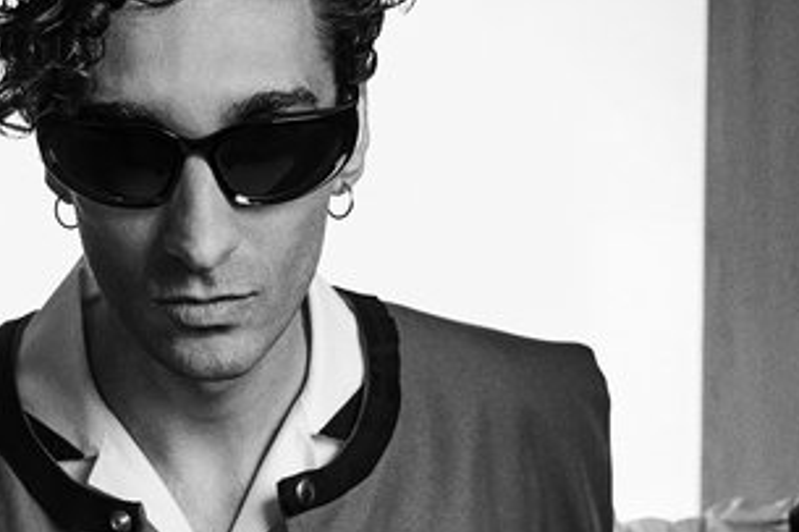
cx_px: 204
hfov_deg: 23.7
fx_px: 1885
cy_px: 418
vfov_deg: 16.0
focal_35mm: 85
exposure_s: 1/160
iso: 50
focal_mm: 37
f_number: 4
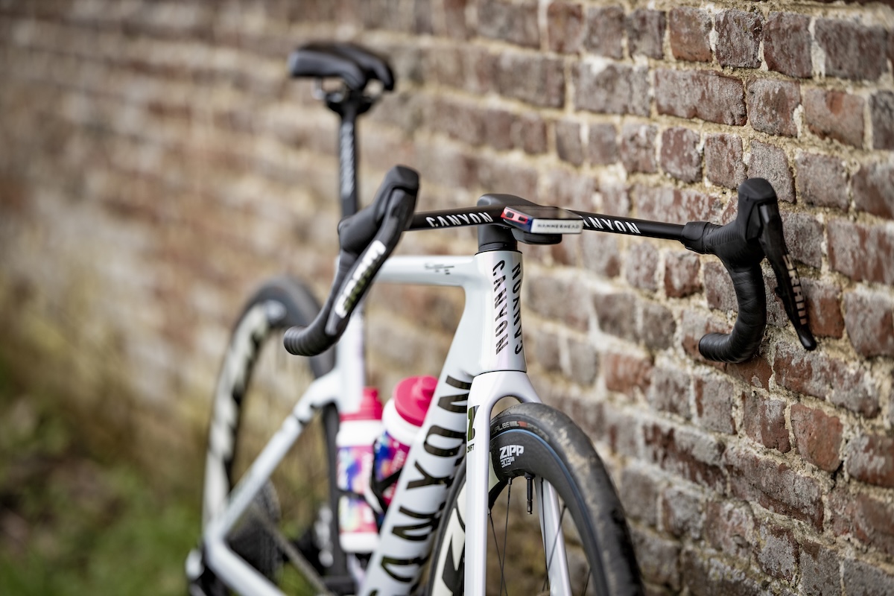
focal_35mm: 135
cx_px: 447
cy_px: 298
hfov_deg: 15.2
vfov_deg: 10.2
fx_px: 3352
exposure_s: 1/2000
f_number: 1.8
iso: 110
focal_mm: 135
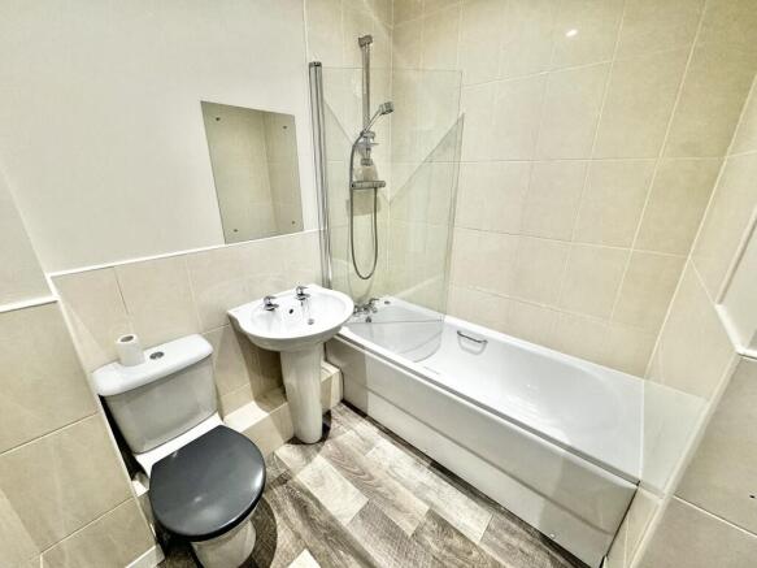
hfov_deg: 102.1
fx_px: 306
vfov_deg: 85.7
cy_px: 284
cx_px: 378
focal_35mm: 14
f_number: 2.2
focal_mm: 2.22
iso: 250
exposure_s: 1/100
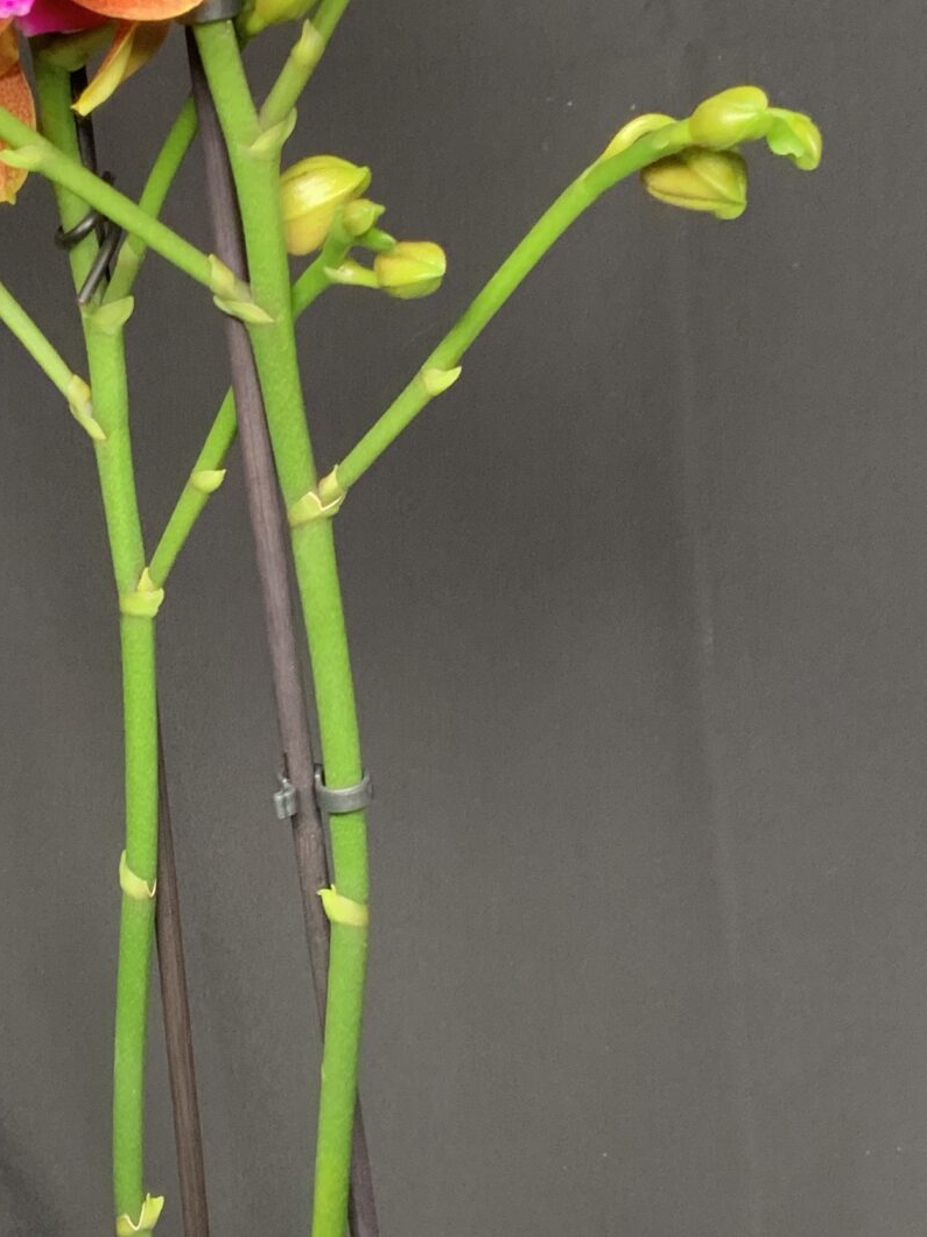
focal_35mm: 70
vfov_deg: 27.8
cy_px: 672
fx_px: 2501
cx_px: 195
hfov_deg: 20.8
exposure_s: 1/50
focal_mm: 3
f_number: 1.8
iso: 100
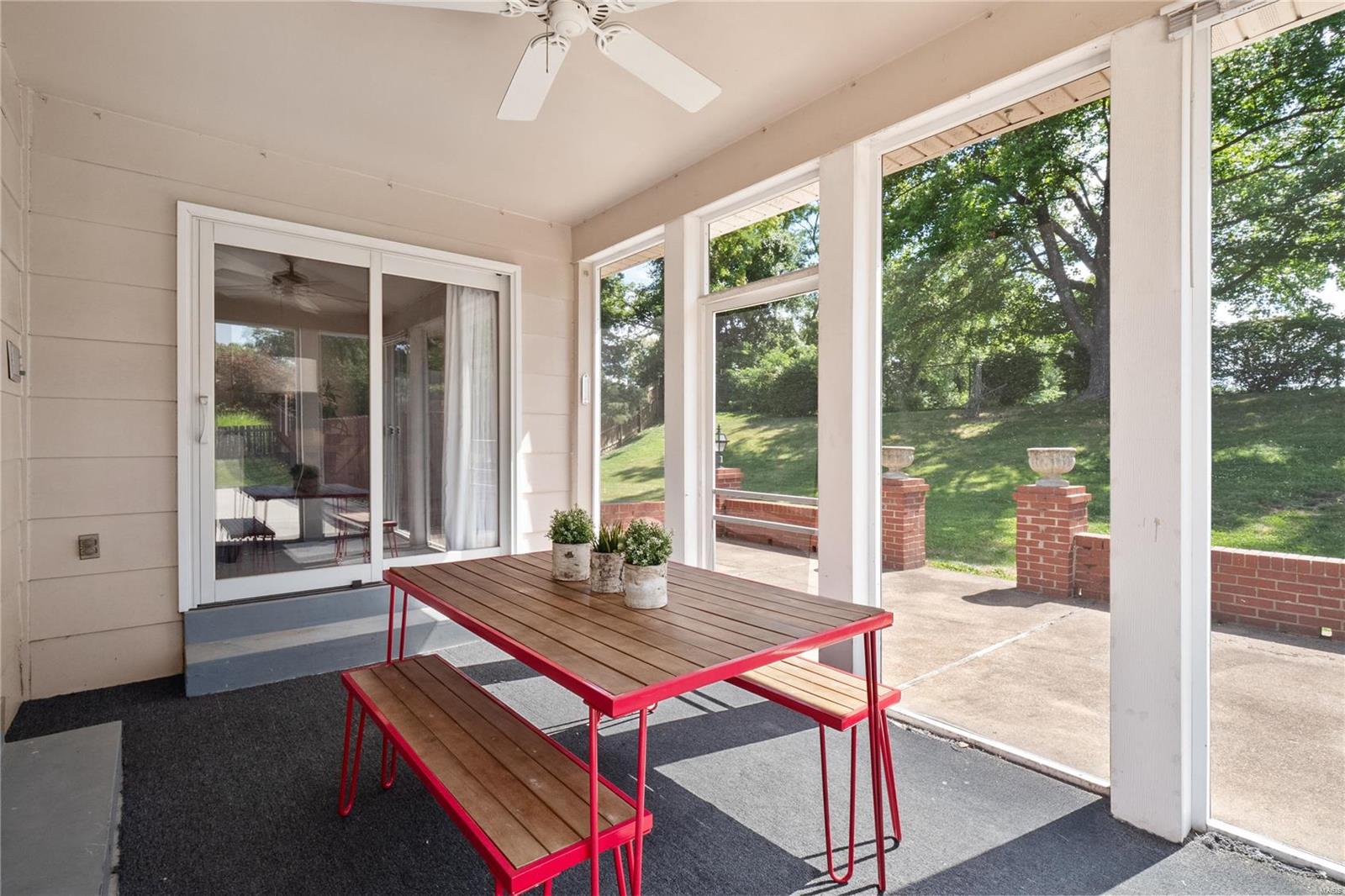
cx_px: 672
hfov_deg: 96.7
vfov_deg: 73.7
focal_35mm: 16
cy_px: 448
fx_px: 598
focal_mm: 8
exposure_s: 1/50
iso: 400
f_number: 8
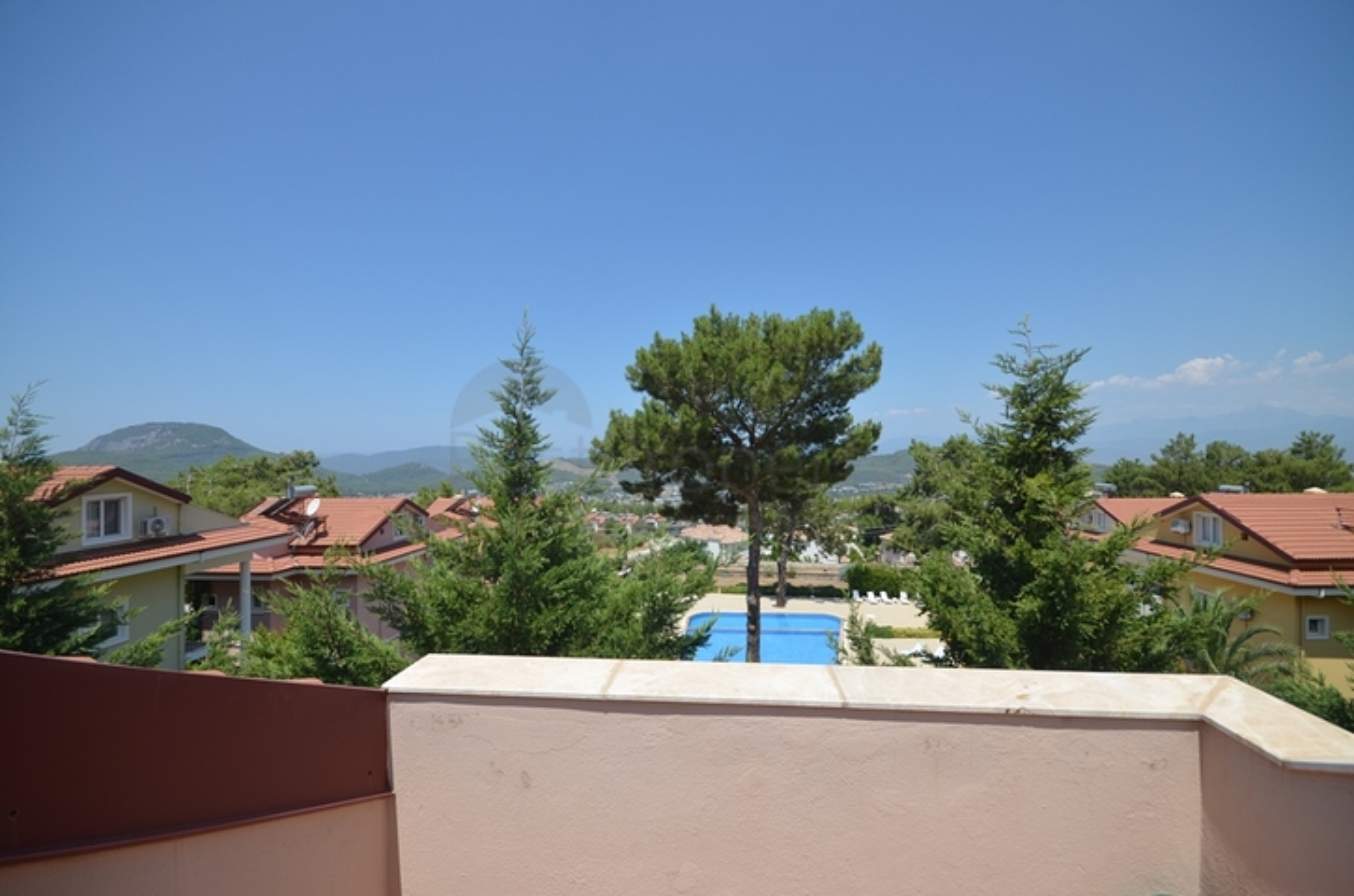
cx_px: 677
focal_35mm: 15
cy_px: 448
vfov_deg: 77.1
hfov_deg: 100.5
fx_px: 563
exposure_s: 1/320
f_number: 8
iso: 100
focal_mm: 10
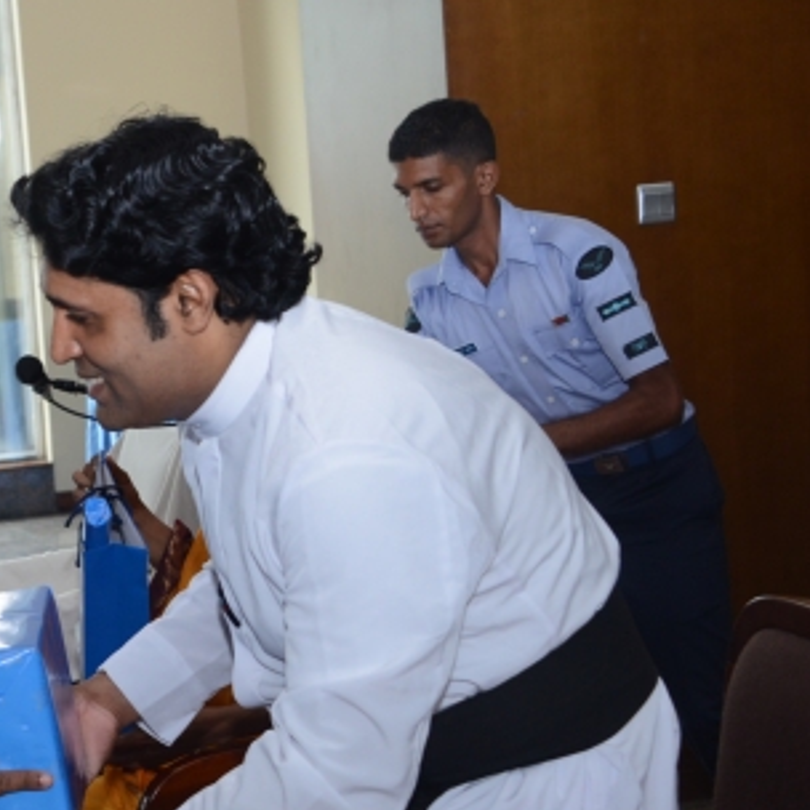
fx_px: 2489
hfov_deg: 17.8
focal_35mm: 94
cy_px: 529
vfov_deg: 18.4
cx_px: -112
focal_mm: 48
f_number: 5.6
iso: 1600
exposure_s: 1/100
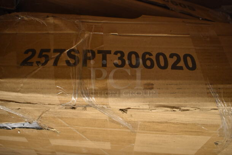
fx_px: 203
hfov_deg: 59.4
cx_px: 116
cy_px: 78
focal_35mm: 32
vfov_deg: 41.8
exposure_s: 1/125
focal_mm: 21
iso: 2500
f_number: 3.8
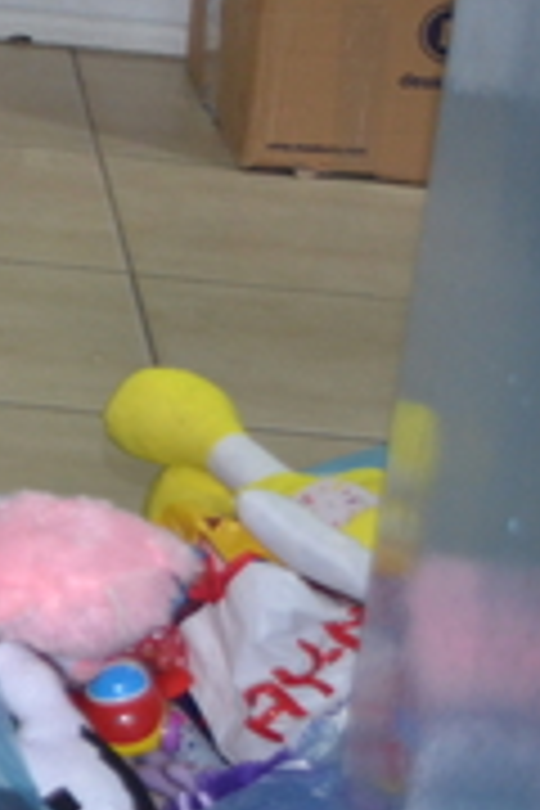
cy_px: 254
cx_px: -706
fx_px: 4500
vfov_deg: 10.3
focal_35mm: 200
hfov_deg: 6.6
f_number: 4.2
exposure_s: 1/60
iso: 800
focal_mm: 32
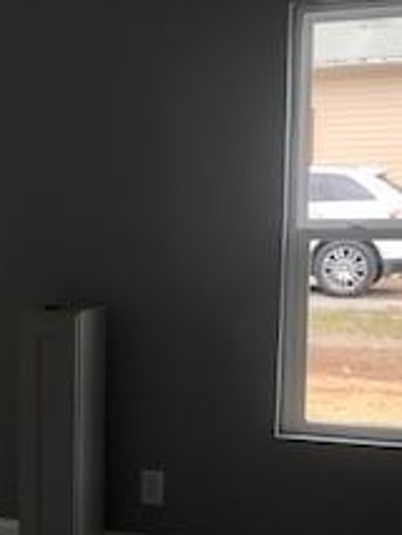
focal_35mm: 84
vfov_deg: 23.1
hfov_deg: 16.6
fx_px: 1299
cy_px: 379
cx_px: -116
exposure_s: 1/120
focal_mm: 3.99
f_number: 1.8
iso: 64
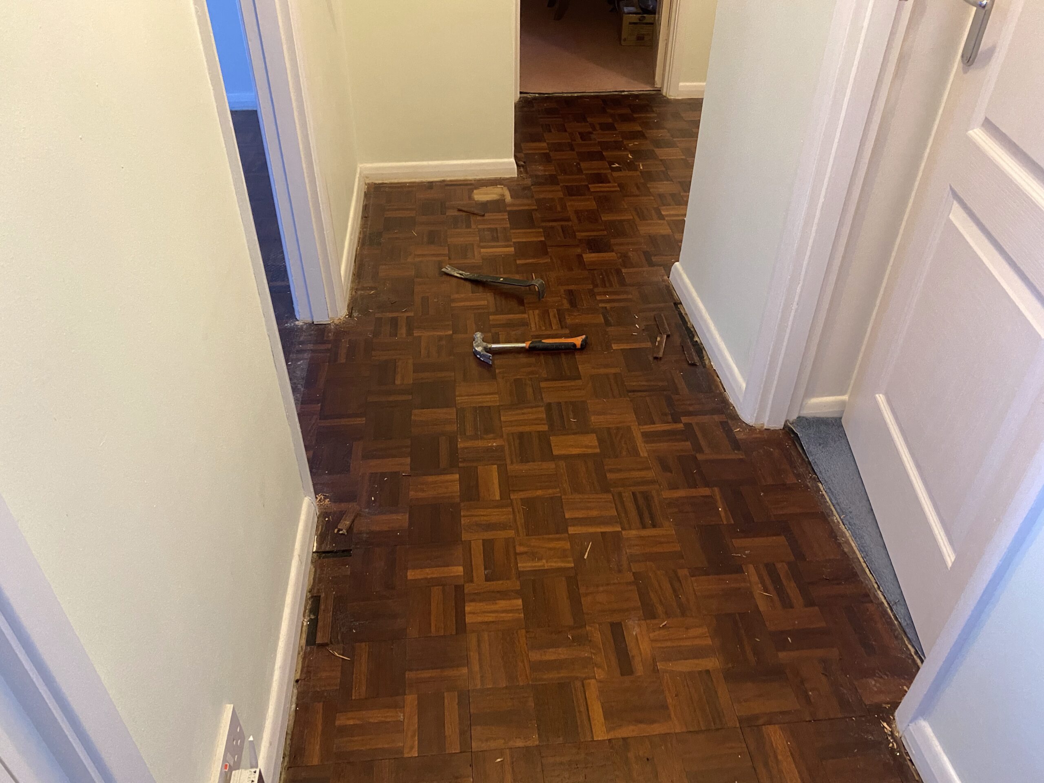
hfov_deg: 67.3
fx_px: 784
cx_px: 522
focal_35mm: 26
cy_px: 392
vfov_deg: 53.1
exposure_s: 1/50
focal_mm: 4.25
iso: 400
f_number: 1.8
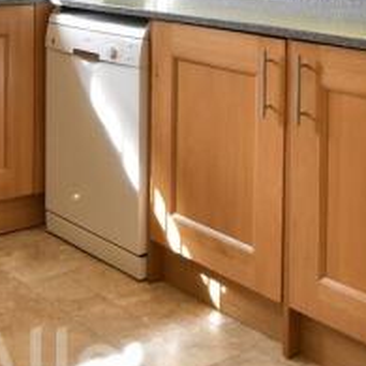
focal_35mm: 67
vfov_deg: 23.4
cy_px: -78
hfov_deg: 25.7
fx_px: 801
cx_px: 180
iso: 200
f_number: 8
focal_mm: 10
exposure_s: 1/15
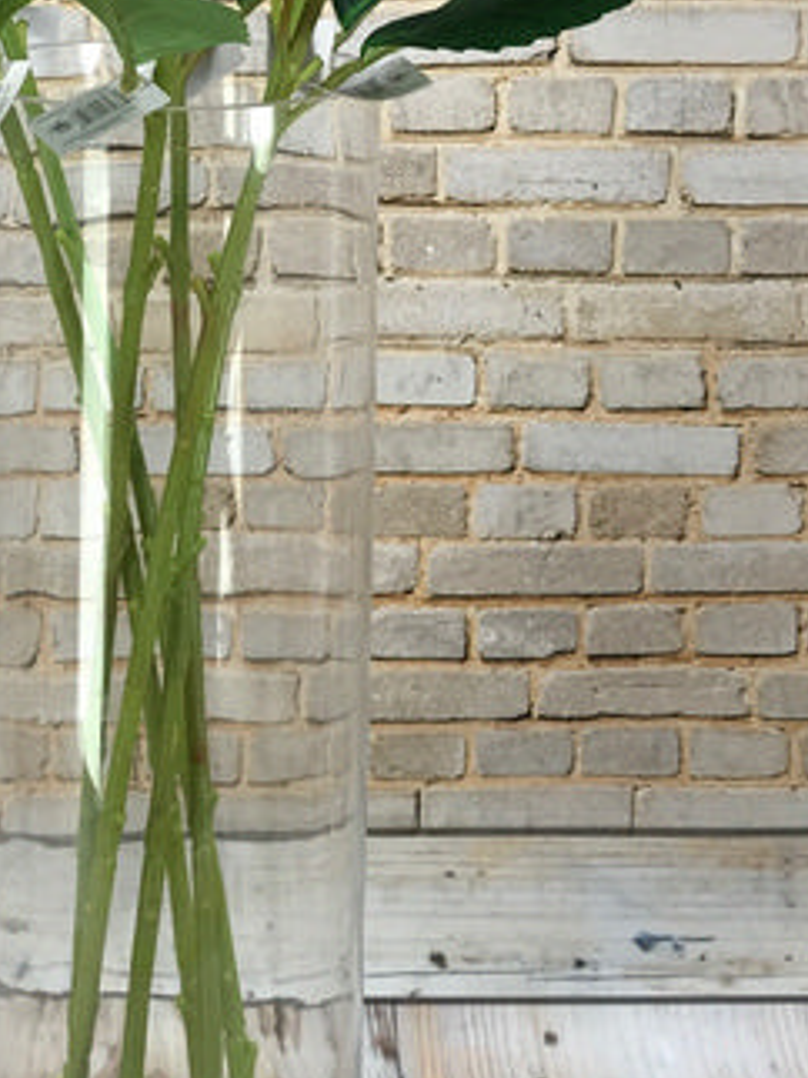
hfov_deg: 18.6
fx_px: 2429
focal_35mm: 78
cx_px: 122
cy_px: 247
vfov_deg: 24.7
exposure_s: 1/100
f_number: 1.8
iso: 25
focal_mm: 3.99
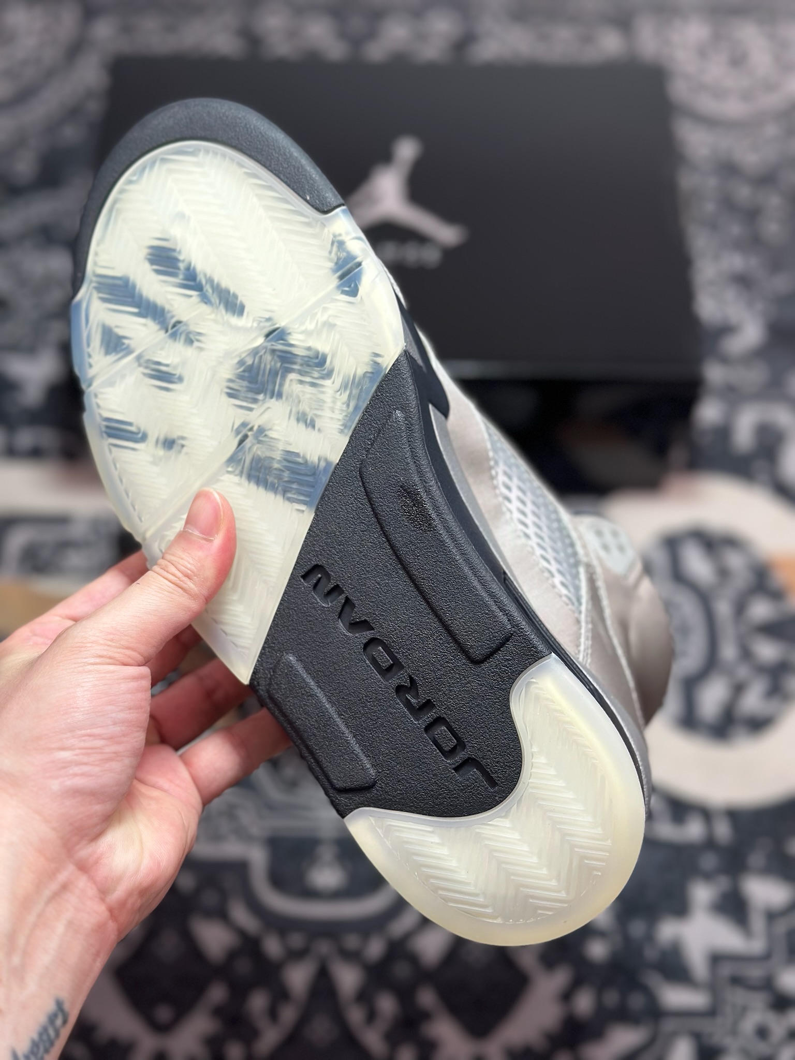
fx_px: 1470
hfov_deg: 30.3
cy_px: 530
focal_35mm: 48
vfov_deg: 39.7
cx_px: 398
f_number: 1.78
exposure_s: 1/527
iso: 80
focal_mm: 6.86
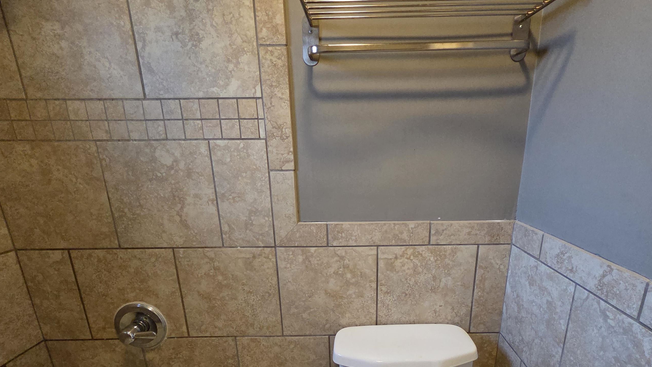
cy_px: 244
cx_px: 353
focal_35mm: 17
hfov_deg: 95.7
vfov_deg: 62.4
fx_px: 294
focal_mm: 2.2
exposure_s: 1/60
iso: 1250
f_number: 2.2
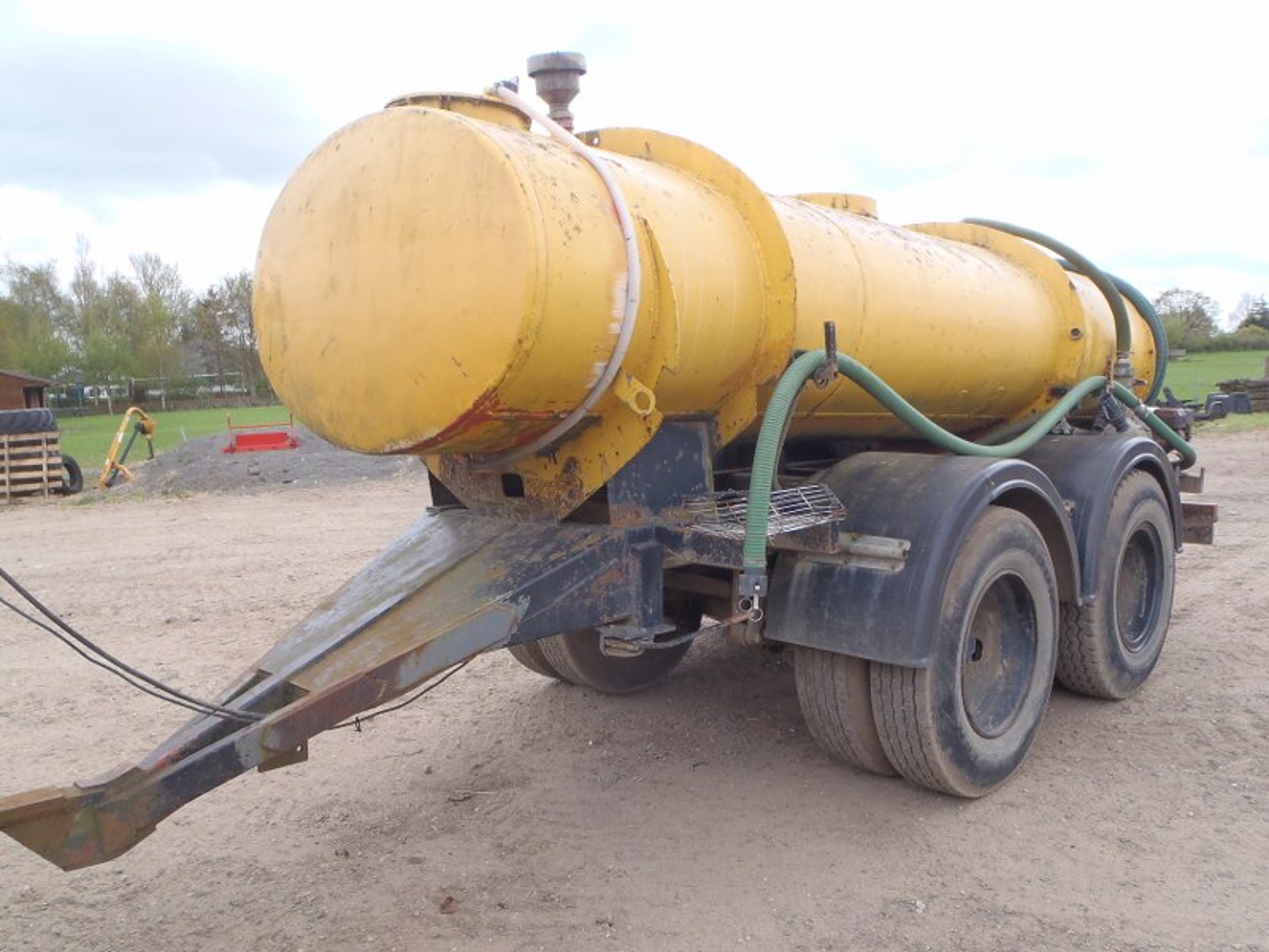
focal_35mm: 28
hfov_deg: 63.4
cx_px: 634
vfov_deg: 49.7
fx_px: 1026
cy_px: 476
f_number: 4.5
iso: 80
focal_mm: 5
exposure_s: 1/160
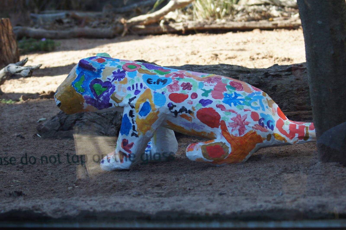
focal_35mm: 112
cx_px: 173
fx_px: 1081
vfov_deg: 12.2
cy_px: 115
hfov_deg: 18.2
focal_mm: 75
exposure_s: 1/125
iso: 200
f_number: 5
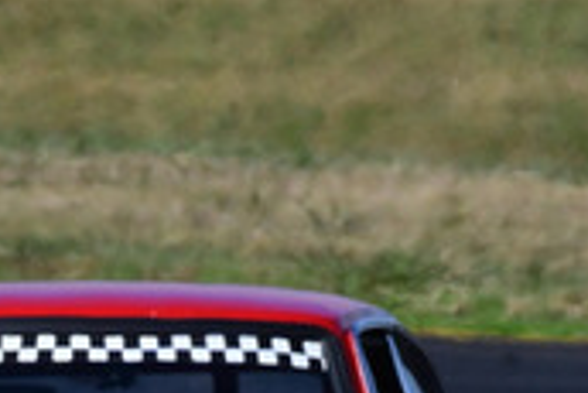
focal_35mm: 3495
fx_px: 57132
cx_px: -198
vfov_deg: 0.4
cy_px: 414
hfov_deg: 0.6
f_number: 11
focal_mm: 500
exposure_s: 1/640
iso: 250
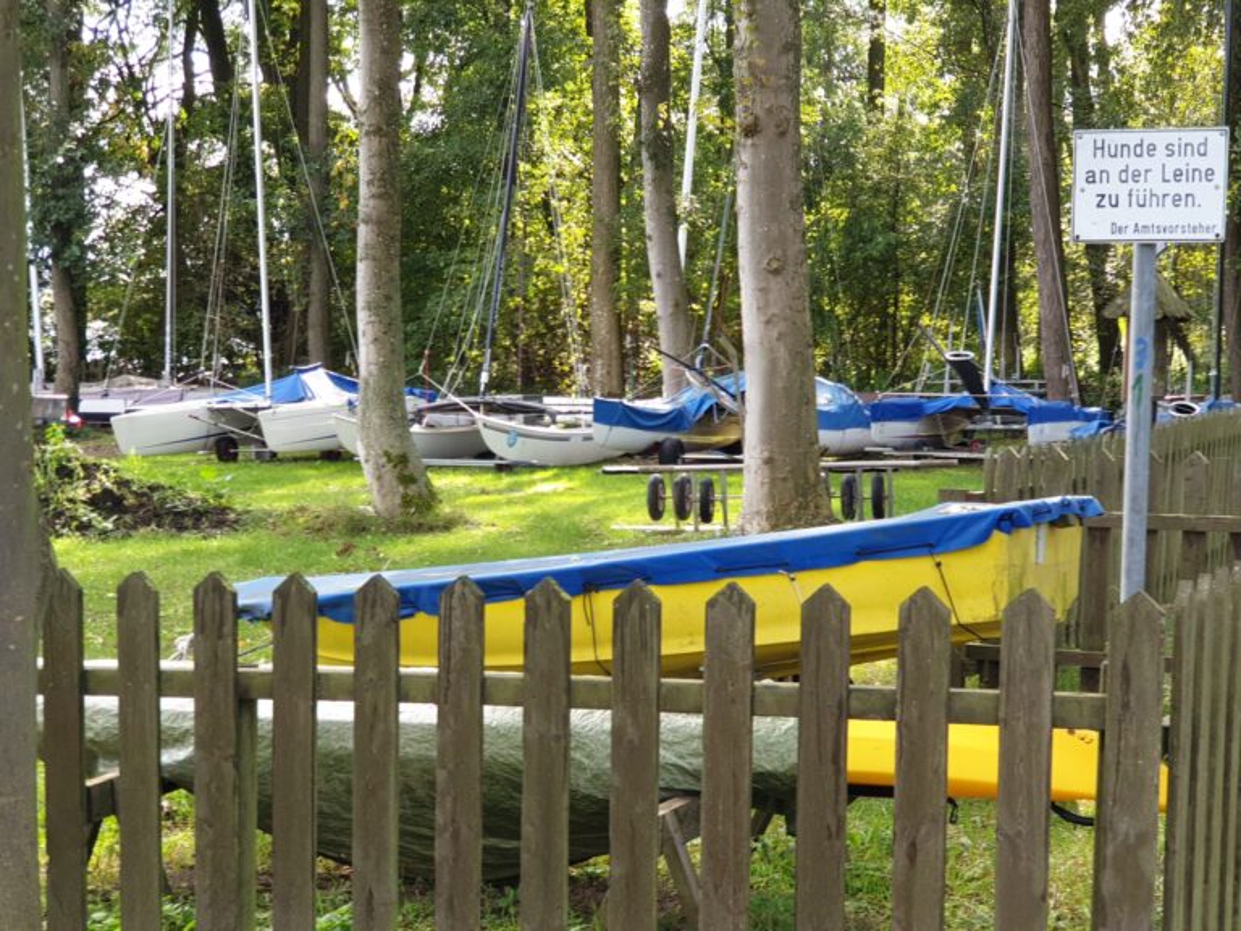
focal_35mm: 52
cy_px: 466
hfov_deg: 36.8
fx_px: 1864
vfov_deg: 28.0
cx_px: 620
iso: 50
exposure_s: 1/100
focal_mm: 6
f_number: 2.4
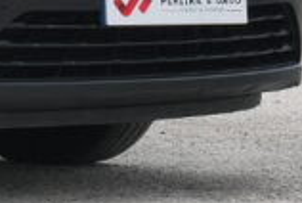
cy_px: -173
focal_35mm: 440
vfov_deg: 3.1
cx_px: -537
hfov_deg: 4.5
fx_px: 3698
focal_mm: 45
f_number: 9
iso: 160
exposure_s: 1/125
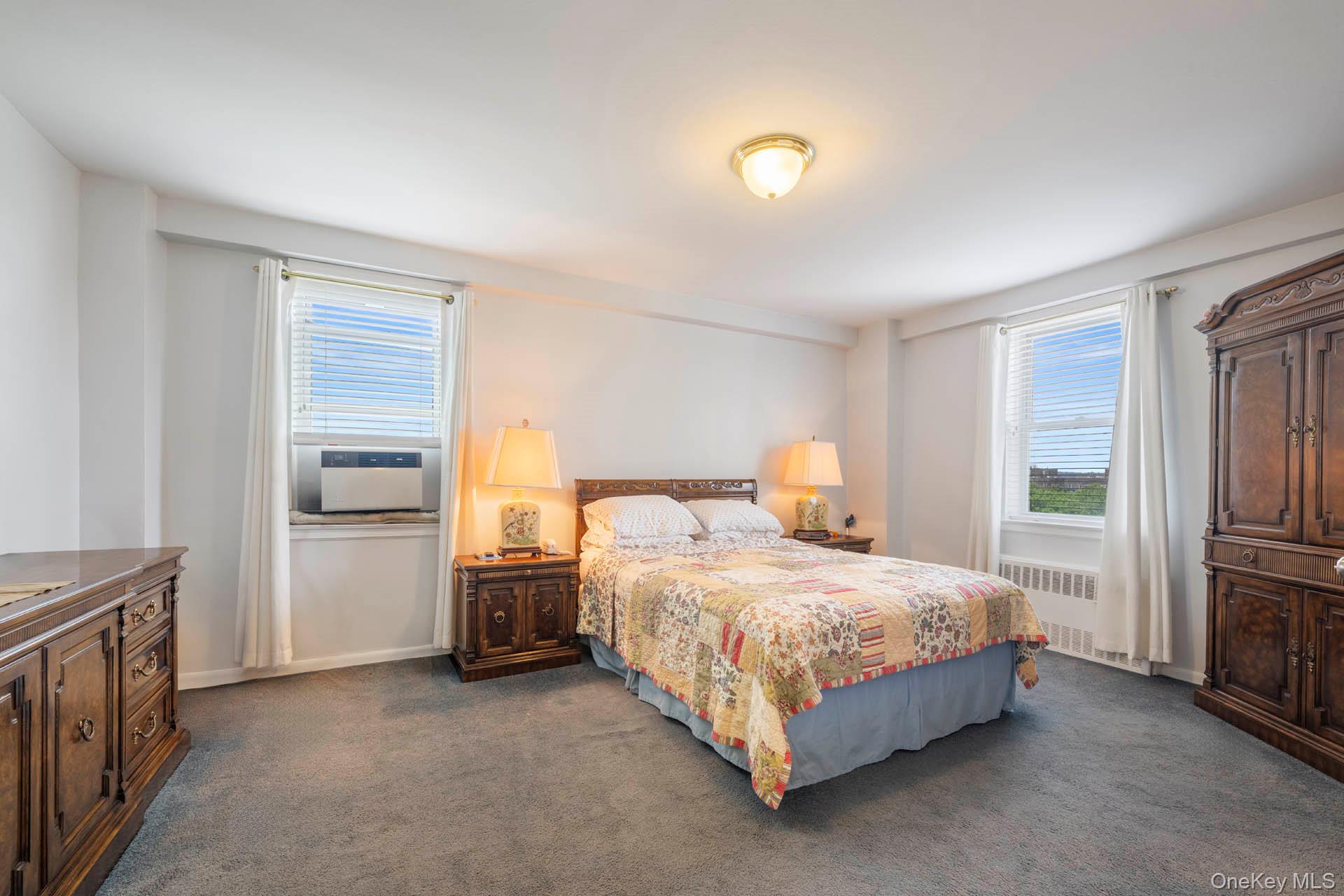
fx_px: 523
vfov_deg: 81.2
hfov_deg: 104.3
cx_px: 672
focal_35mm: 14
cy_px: 448
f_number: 10
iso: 320
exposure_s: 1
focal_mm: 14
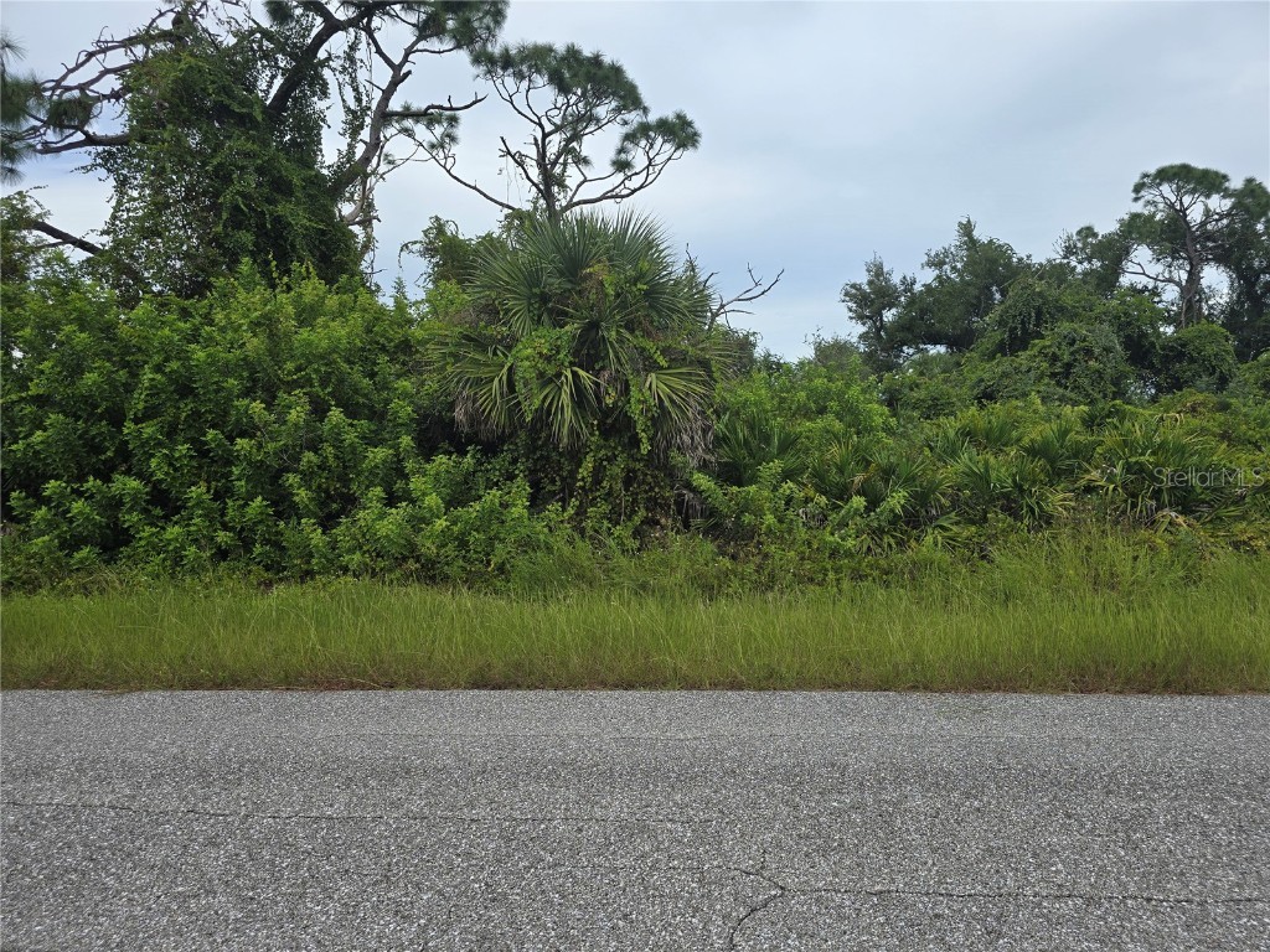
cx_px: 635
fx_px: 844
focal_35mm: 23
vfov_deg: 58.9
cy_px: 476
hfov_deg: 73.9
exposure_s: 1/752
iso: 12
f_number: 1.7
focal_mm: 6.3
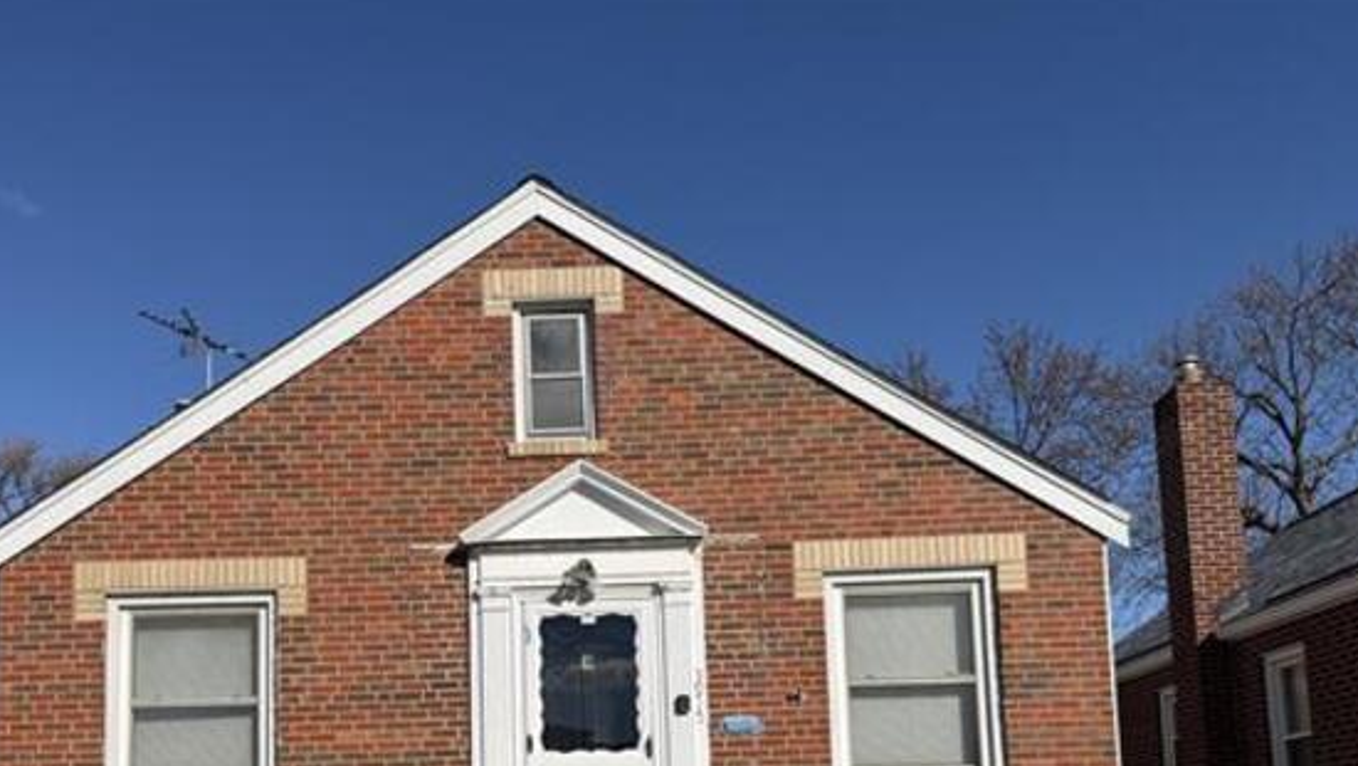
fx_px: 1369
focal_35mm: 38
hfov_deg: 52.7
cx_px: 605
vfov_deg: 30.0
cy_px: 684
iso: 80
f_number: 1.78
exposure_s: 1/7353
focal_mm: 6.76
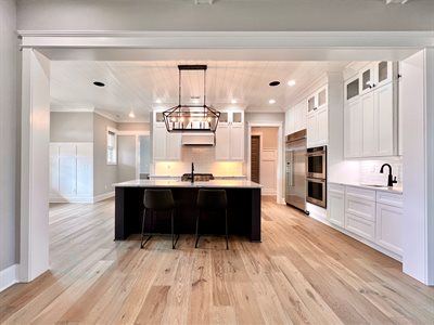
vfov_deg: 89.9
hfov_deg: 106.2
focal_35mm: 13
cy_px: 162
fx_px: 163
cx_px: 217
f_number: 1.8
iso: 125
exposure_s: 1/120
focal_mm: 1.57
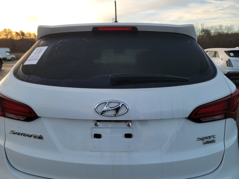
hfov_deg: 71.6
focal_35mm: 24
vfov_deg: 56.8
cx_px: 120
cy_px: 90
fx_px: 166
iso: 50
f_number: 1.8
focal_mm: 6.7
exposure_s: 1/129
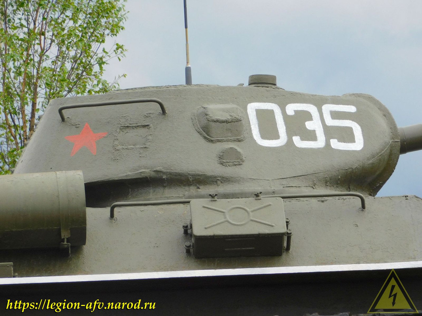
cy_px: 158
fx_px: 4096
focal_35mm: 336
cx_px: 211
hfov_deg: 5.9
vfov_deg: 4.4
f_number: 5.8
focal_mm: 59.7
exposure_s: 1/250
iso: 125
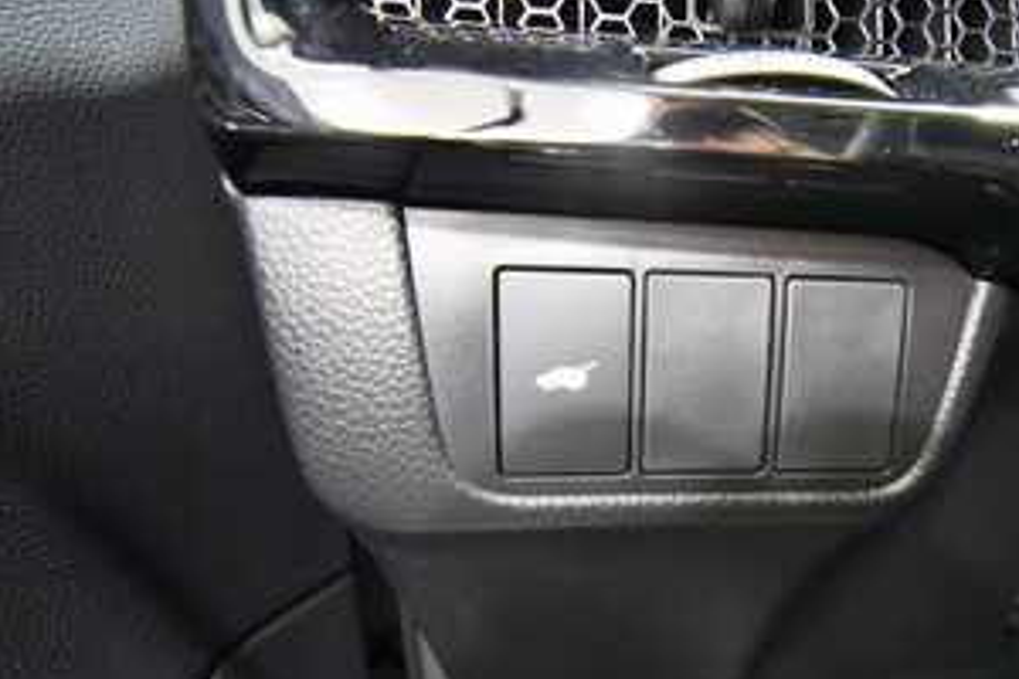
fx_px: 566
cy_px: 389
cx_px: 673
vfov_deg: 61.7
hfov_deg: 81.4
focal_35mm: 20
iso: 12800
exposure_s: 1/60
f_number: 4.5
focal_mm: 10
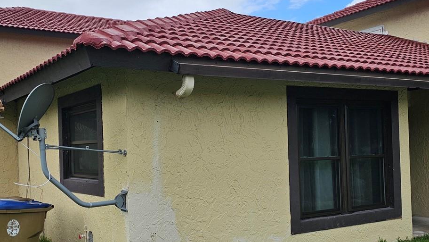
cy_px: 144
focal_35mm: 44
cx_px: 218
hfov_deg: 46.4
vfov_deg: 27.1
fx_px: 501
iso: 10
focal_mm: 6.3
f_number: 1.7
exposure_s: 1/922
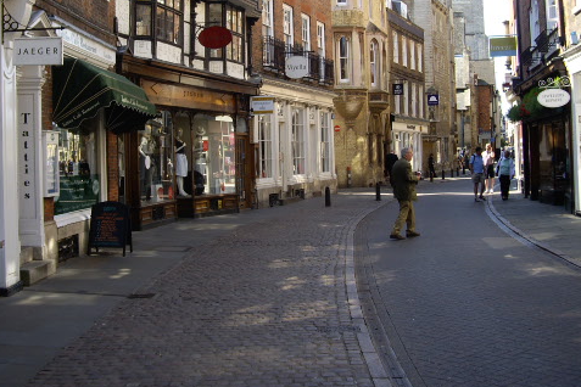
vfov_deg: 25.4
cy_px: 122
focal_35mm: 53
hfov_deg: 37.5
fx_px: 855
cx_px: 279
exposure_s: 1/200
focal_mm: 7.9
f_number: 2.8
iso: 64
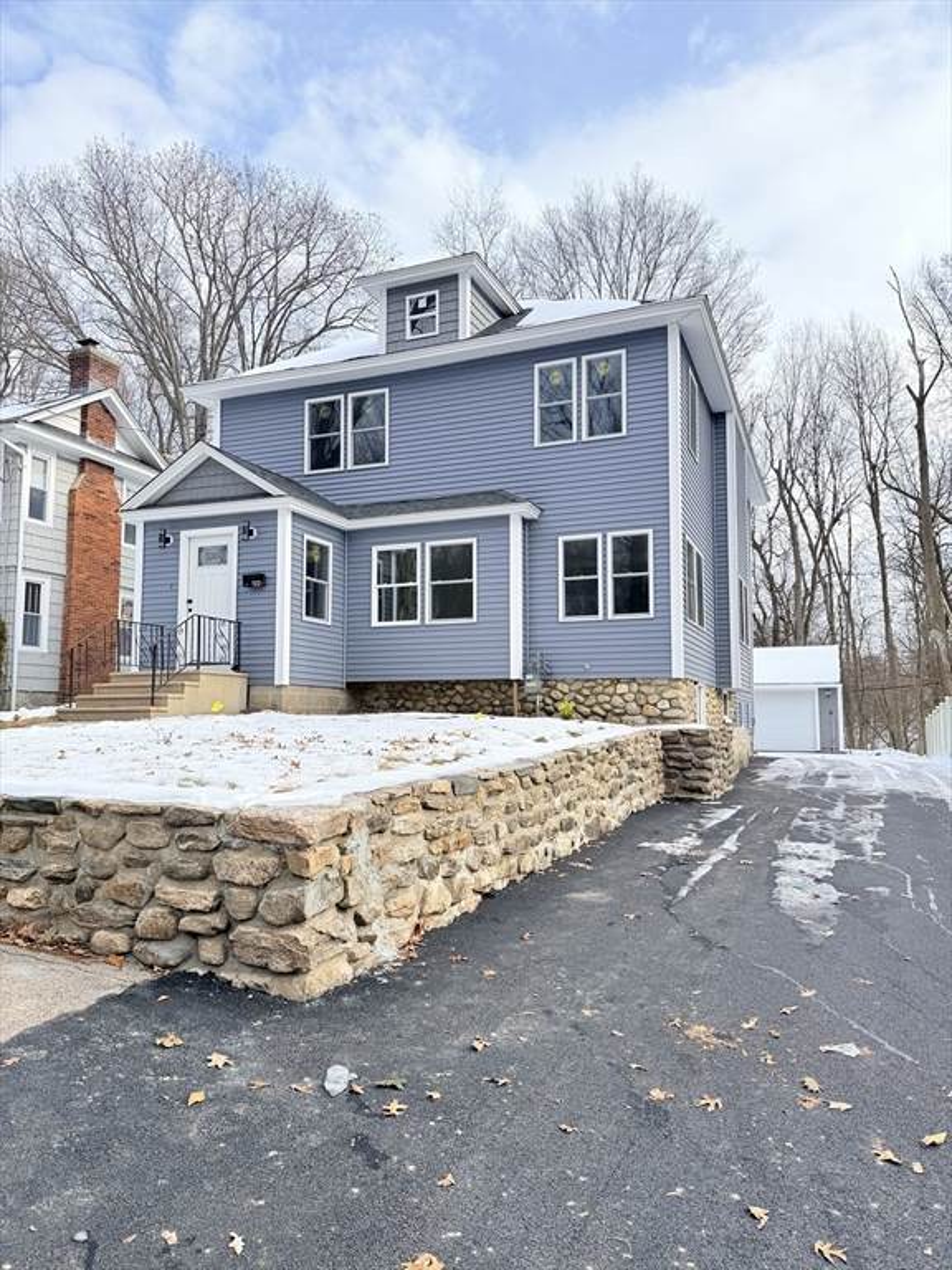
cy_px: 635
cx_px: 476
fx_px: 880
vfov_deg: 71.6
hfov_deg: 56.8
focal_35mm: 24
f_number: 1.78
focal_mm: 6.76
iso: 80
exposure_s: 1/2299
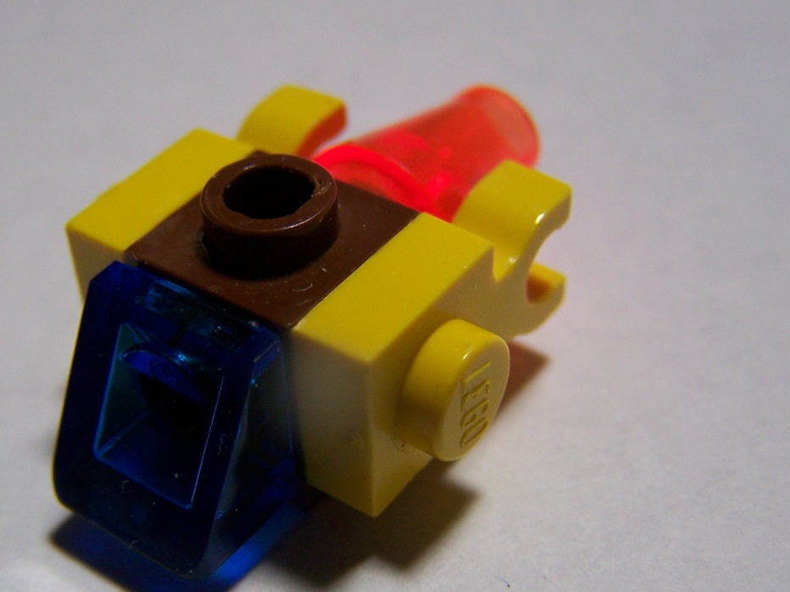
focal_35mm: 61
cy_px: 345
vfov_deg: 24.0
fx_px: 1392
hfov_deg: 31.6
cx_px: 336
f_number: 2.8
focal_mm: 6.3
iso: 80
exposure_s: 1/100
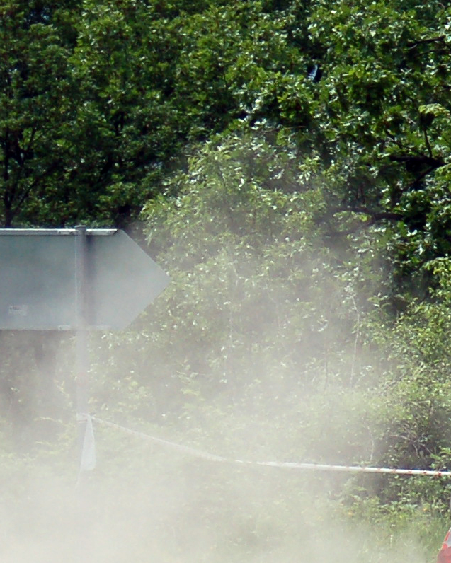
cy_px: 564
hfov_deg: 3.6
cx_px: 867
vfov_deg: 4.5
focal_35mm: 425
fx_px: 7090
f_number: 5.6
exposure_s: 1/1000
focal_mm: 80
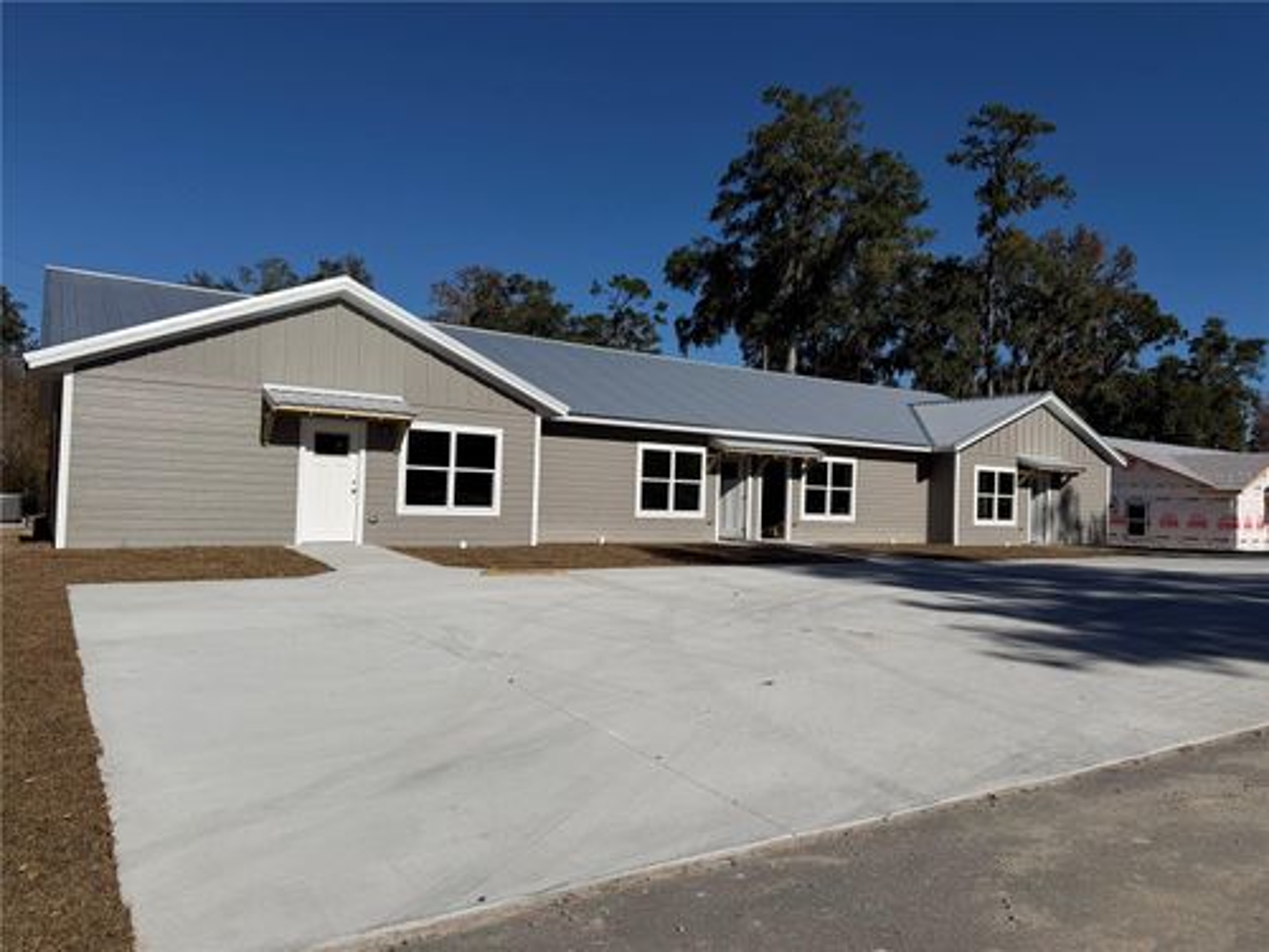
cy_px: 476
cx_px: 634
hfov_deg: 71.6
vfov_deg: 56.8
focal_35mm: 24
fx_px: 880
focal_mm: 6.76
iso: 80
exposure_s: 1/11905
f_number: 1.78
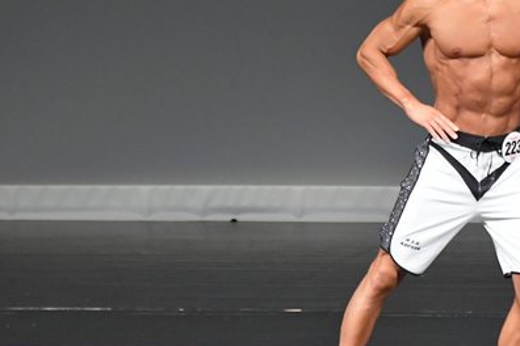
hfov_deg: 3.1
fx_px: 9749
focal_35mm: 675
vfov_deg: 2.0
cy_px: 122
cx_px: 497
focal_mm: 230
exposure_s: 1/400
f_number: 5.6
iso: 5000
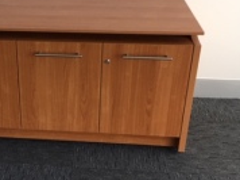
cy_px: 70
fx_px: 395
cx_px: 50
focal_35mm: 57
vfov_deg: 25.5
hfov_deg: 32.9
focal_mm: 4.15
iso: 50
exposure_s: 1/33
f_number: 2.2
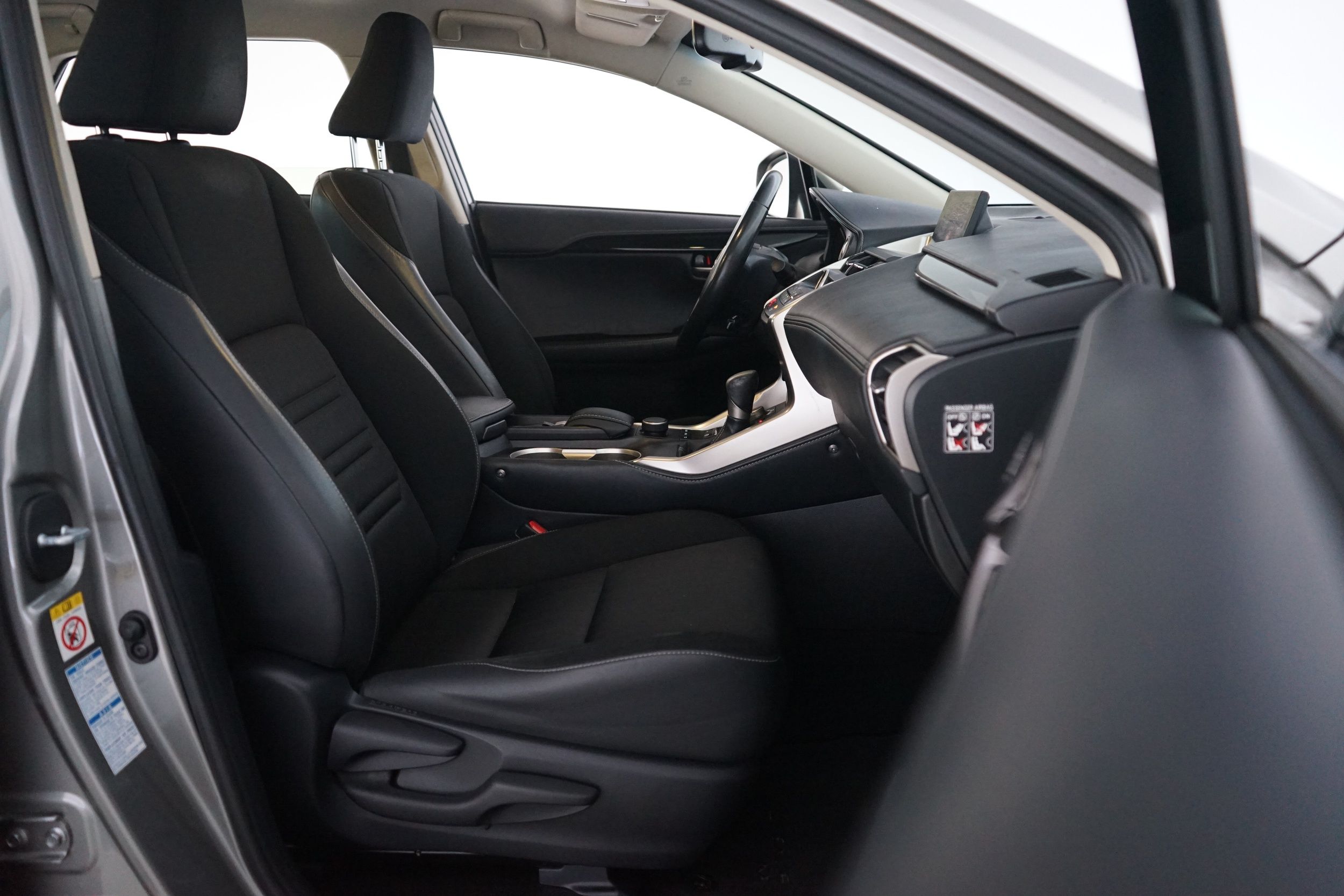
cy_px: 448
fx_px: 1045
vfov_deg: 46.4
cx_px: 672
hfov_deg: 65.5
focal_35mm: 28
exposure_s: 1/15
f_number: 3.5
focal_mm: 28
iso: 4000
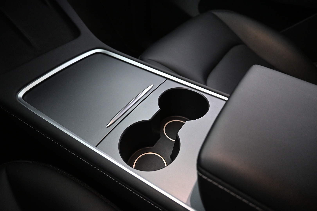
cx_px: 158
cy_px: 106
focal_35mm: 24
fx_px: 211
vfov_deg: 53.1
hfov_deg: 73.7
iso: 3200
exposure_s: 1/60
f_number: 3.5
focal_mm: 16
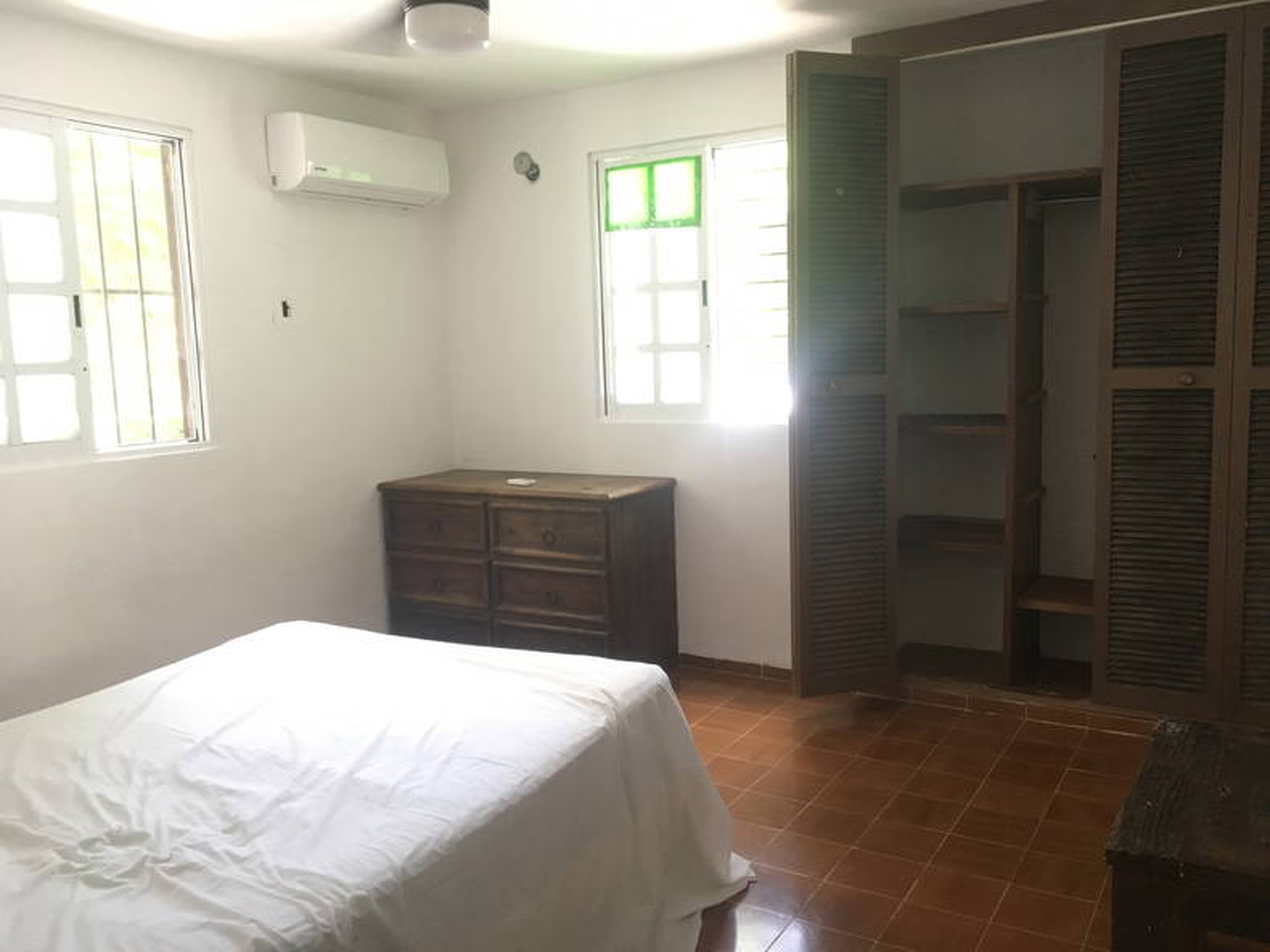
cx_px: 635
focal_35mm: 29
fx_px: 1064
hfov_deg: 61.7
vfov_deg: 48.2
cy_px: 476
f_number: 2.2
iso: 160
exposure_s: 1/30
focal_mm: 4.15
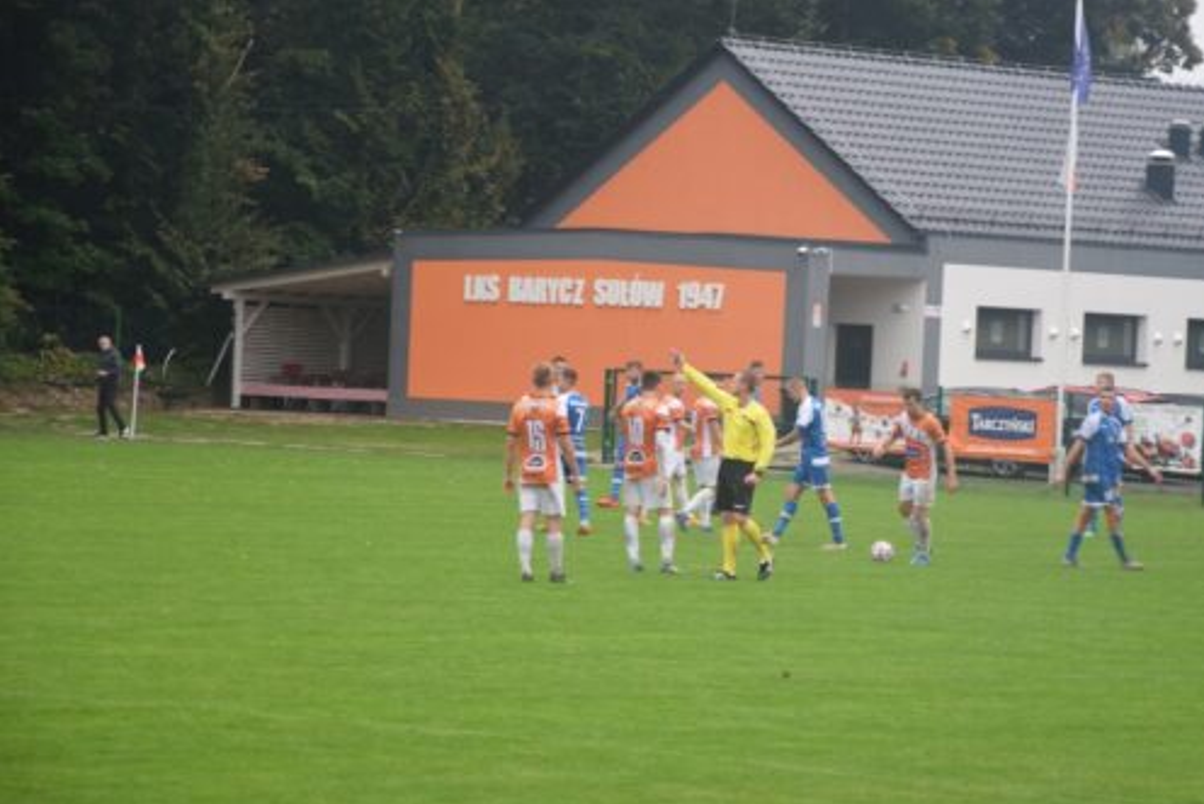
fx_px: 6376
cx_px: 687
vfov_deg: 7.2
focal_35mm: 191
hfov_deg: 10.8
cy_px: 367
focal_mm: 105
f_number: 5.6
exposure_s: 1/60
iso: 800
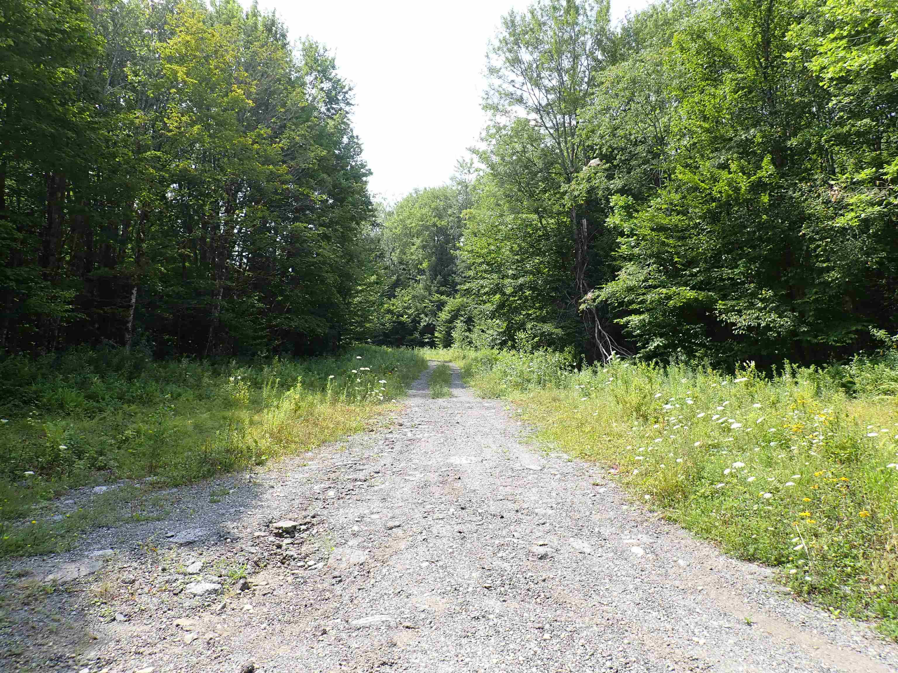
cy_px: 336
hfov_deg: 69.4
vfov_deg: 54.9
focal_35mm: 25
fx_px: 649
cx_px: 449
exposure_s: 1/500
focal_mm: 4.5
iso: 100
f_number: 2.8
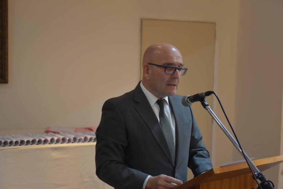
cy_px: 94
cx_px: 142
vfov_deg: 21.6
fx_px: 495
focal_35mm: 63
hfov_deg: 31.9
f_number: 4.5
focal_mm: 42
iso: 1600
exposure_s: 1/30
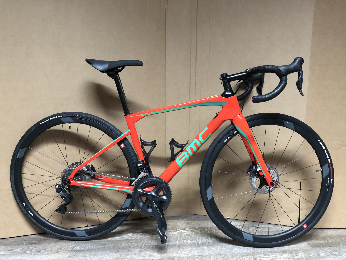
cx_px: 173
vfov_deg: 49.7
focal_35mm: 28
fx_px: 280
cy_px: 130
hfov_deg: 63.4
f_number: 1.8
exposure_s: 1/5
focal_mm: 3.99
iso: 100
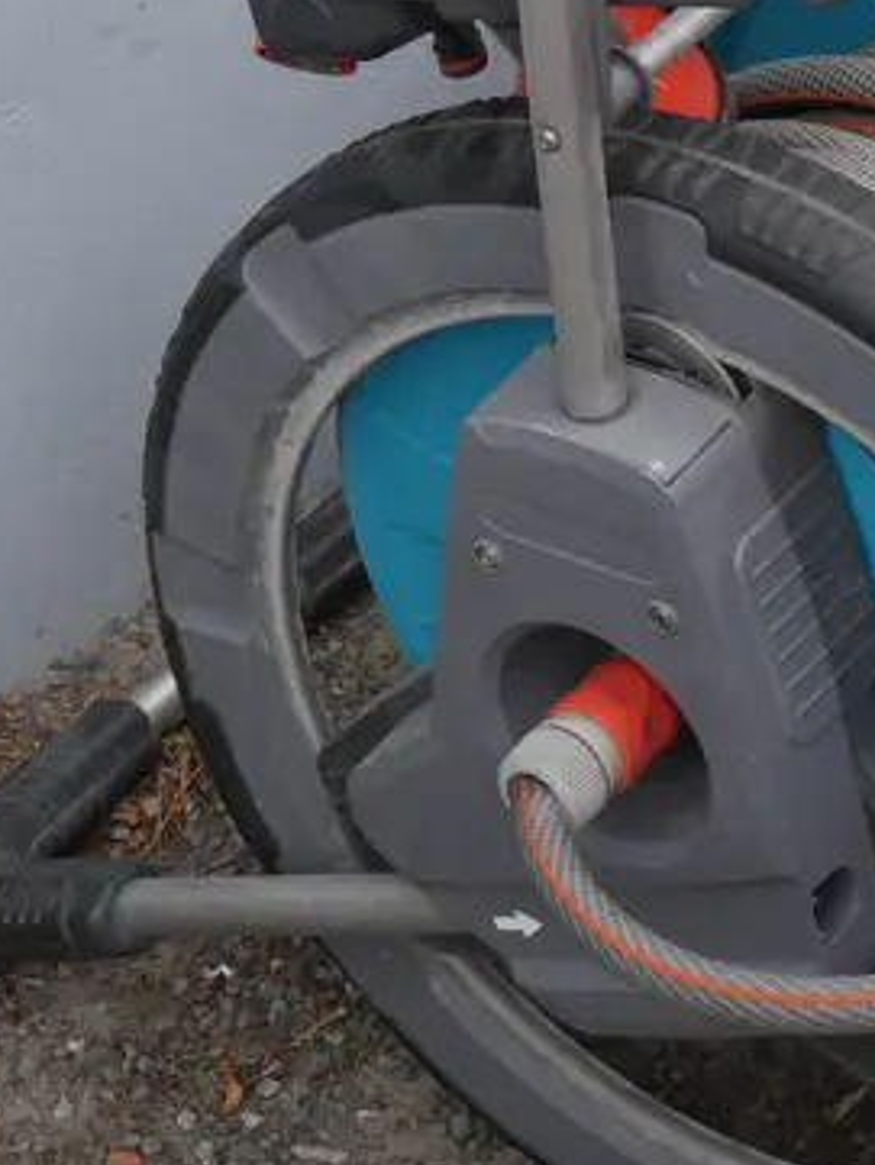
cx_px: 835
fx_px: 5154
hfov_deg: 9.6
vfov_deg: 12.5
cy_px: -368
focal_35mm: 153
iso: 200
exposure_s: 1/160
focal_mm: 27
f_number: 6.3
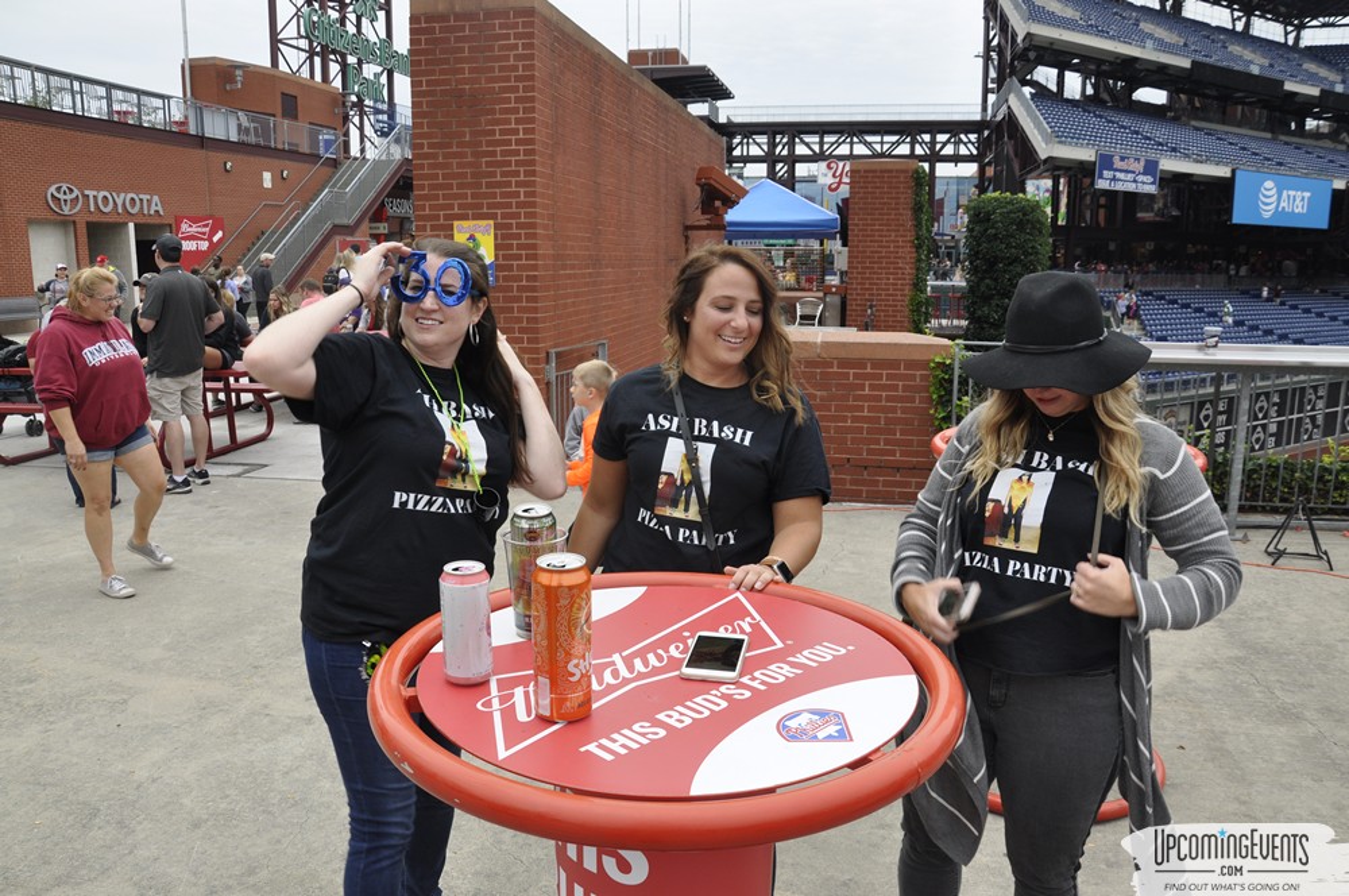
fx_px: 1010
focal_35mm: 27
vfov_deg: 47.8
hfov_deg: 67.4
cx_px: 674
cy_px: 448
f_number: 9
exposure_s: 1/80
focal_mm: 18
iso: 400
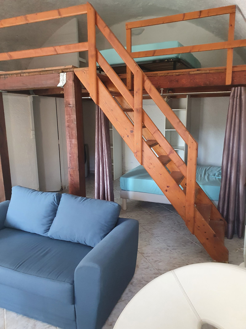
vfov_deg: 67.3
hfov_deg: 53.1
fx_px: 246
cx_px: 123
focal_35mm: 26
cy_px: 164
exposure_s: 1/50
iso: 640
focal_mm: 4.32
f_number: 2.4
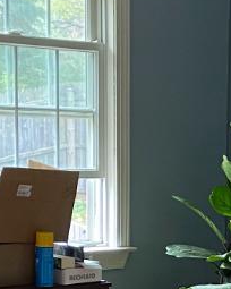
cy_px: 364
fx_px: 1308
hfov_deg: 9.9
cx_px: 316
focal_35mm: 153
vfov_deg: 12.3
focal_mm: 4.25
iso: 125
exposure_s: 1/74
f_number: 1.8
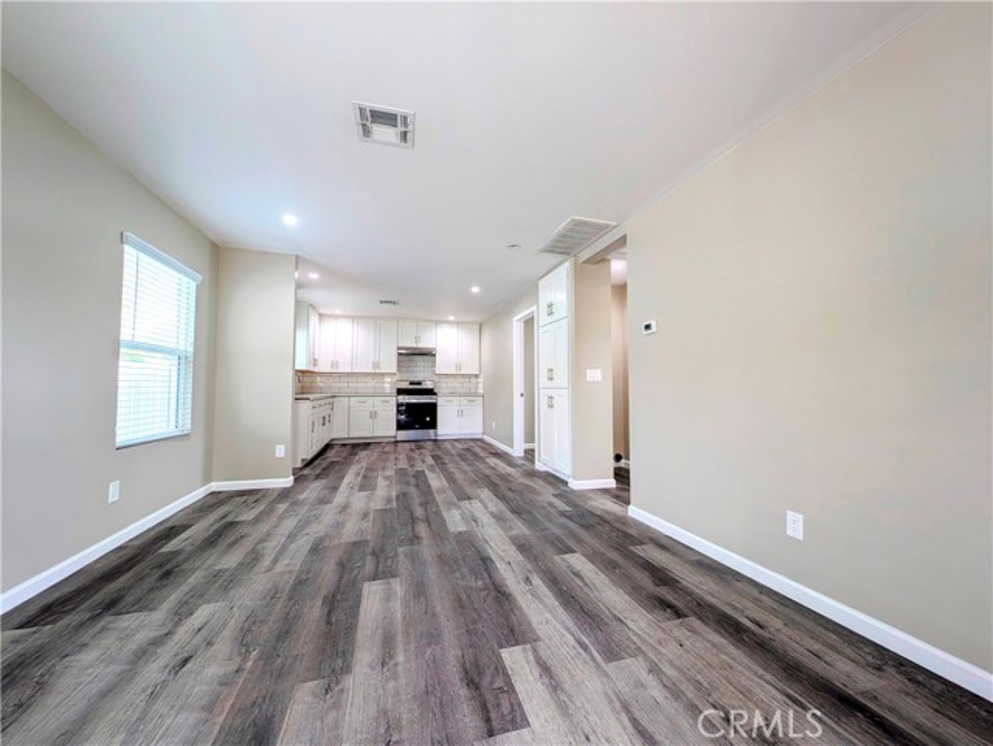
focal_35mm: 12
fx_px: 344
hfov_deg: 110.5
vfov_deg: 94.6
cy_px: 373
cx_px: 496
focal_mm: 2.23
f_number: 1.95
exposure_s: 1/30
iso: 37
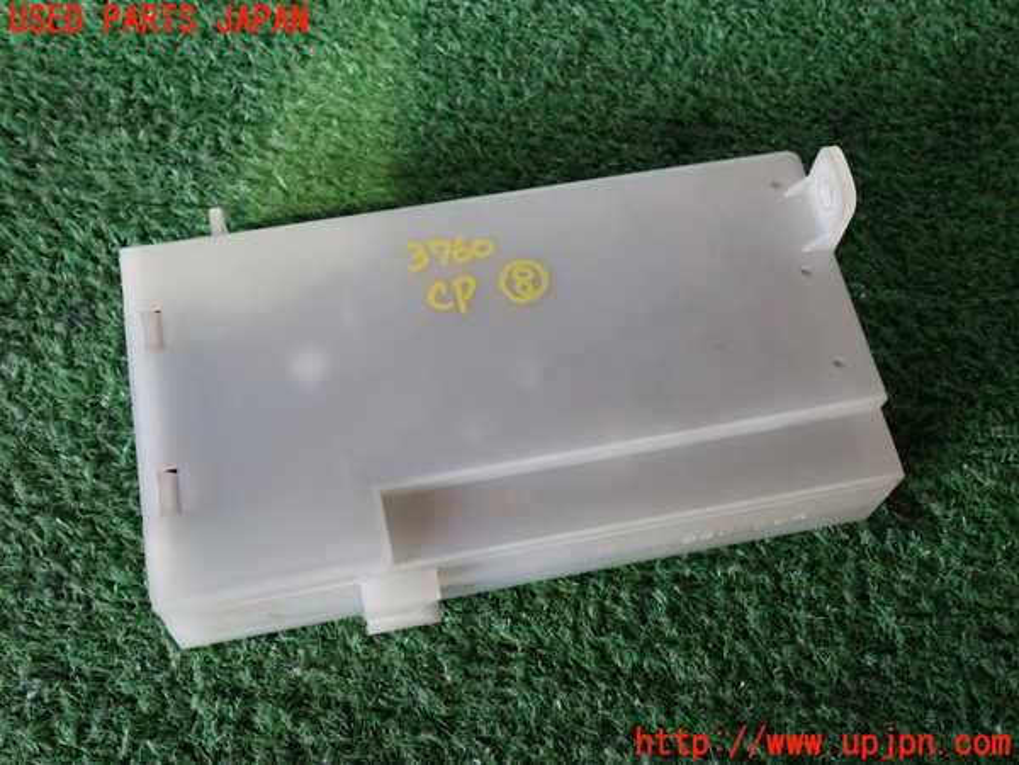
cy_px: 382
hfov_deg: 42.9
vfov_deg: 32.9
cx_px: 510
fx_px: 1295
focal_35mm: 44
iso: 640
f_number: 2.9
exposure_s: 1/40
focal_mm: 7.84
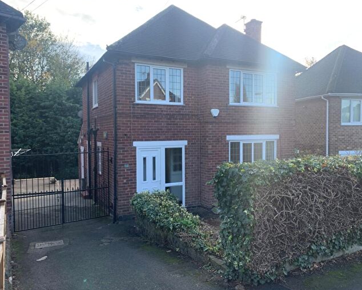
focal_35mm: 28
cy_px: 145
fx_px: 300
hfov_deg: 62.1
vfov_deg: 51.6
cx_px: 191
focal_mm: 4.25
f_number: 1.8
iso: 25
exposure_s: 1/424
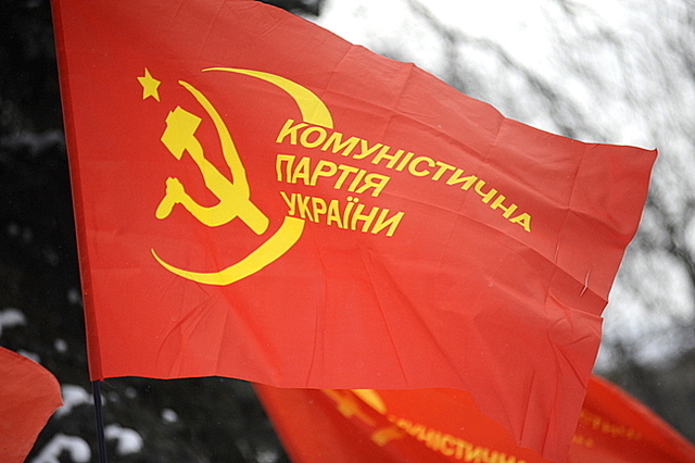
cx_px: 348
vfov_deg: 6.9
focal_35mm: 200
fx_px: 3859
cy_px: 232
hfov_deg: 10.3
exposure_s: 1/8000
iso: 1000
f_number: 3.2
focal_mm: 200
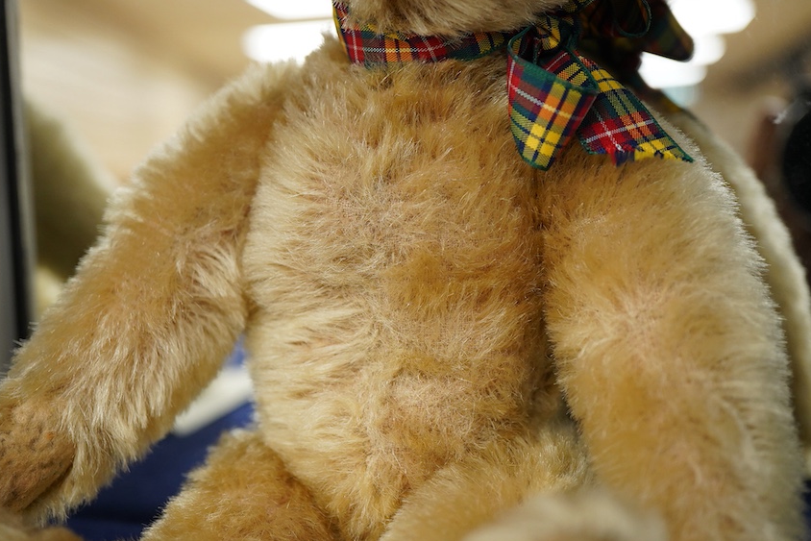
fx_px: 1081
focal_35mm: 48
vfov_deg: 28.1
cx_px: 387
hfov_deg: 41.1
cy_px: 258
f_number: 6.3
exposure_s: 1/125
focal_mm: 30
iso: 1250
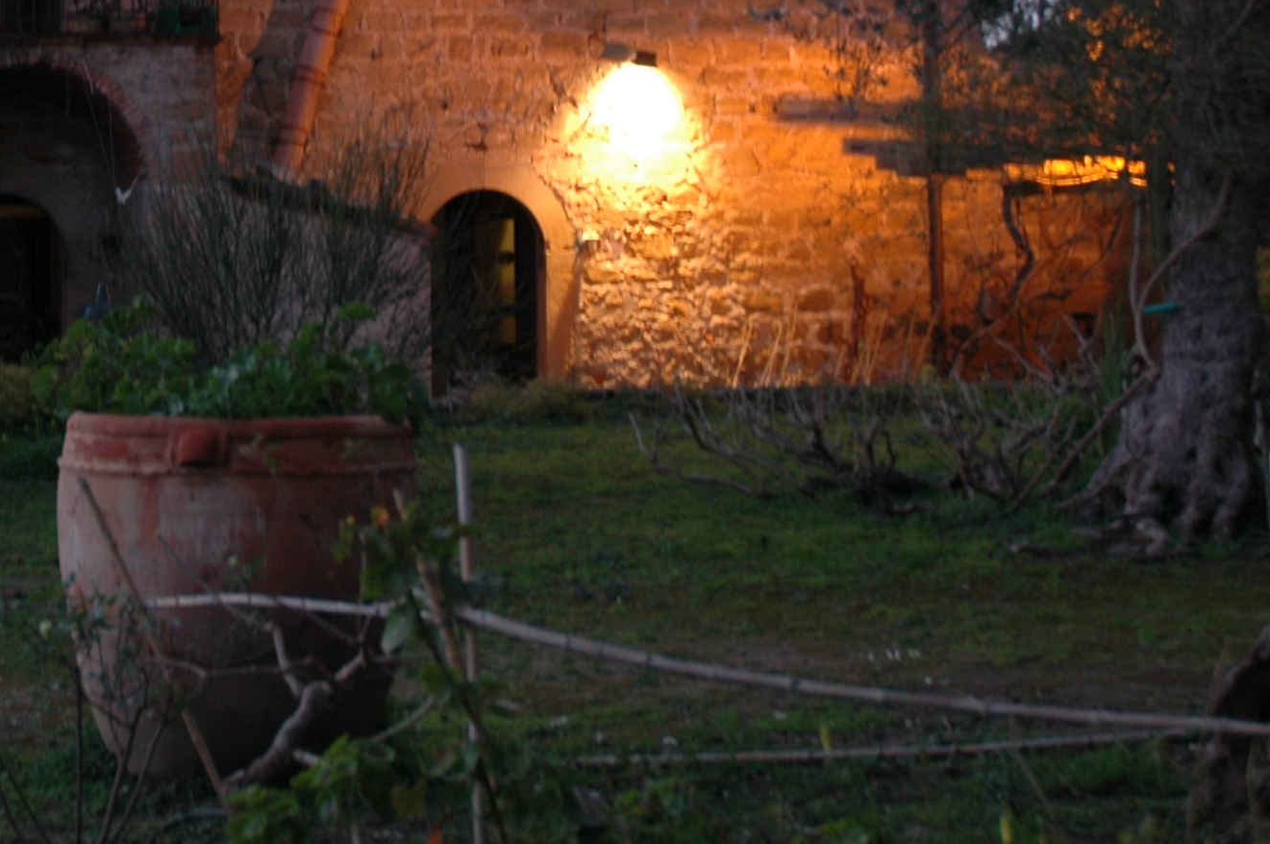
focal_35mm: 82
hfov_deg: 24.1
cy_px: -110
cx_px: 130
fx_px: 2890
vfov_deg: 16.1
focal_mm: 24
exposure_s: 1/5
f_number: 3.8
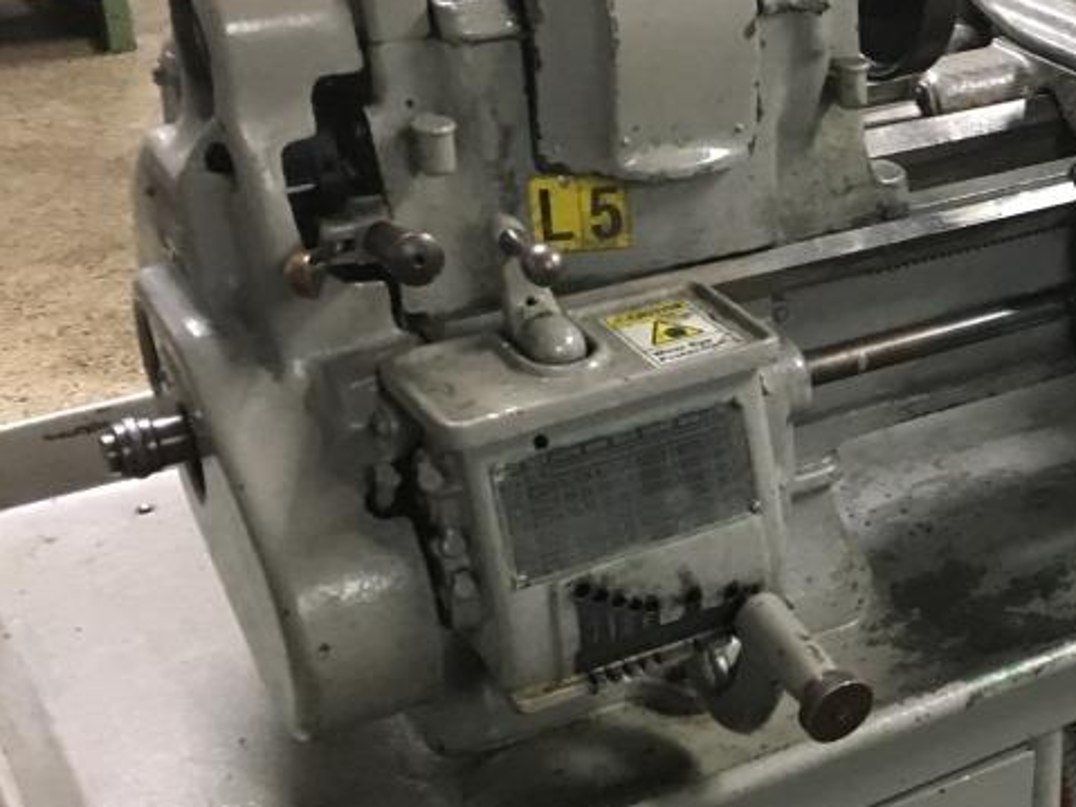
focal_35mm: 62
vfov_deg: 23.6
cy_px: 445
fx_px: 1927
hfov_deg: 29.7
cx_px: 1002
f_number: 2.2
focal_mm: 4.15
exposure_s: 1/15
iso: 250
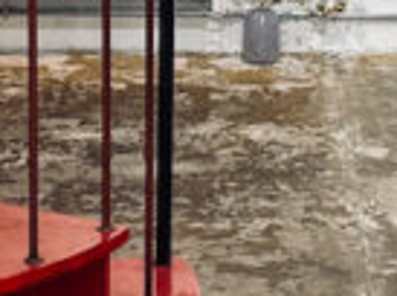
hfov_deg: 11.0
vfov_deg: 7.9
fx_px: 2059
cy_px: -252
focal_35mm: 180
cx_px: 249
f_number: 1.78
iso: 125
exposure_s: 1/50
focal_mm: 6.76
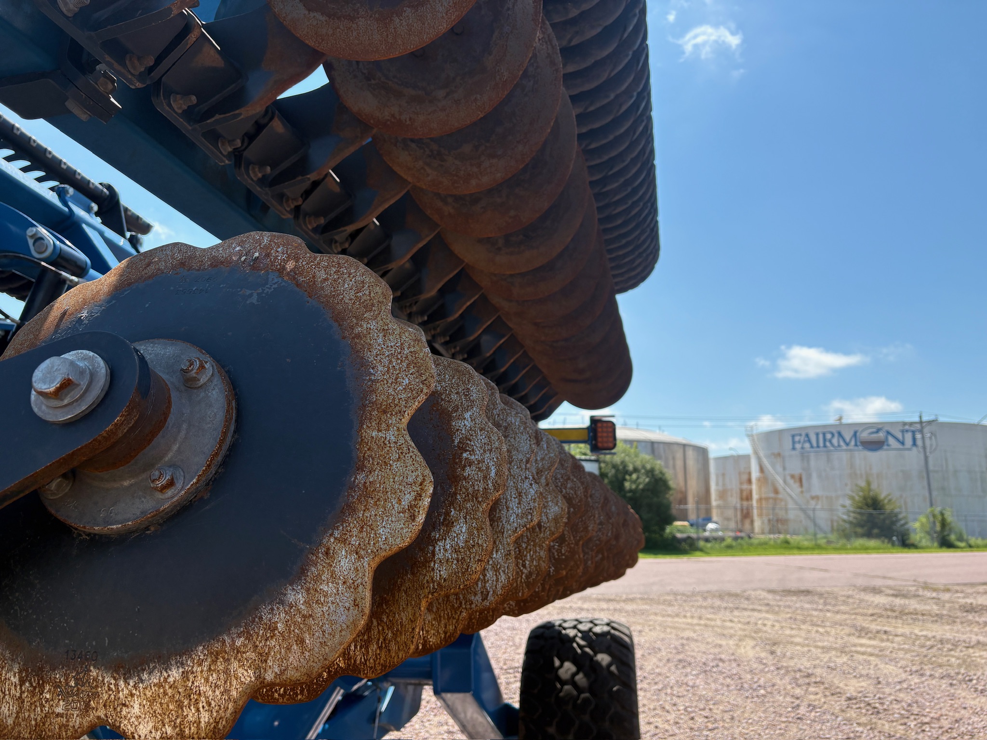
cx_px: 494
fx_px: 741
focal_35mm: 26
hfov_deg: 67.3
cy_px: 370
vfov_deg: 53.1
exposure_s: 1/2538
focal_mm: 5.96
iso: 50
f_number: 1.6
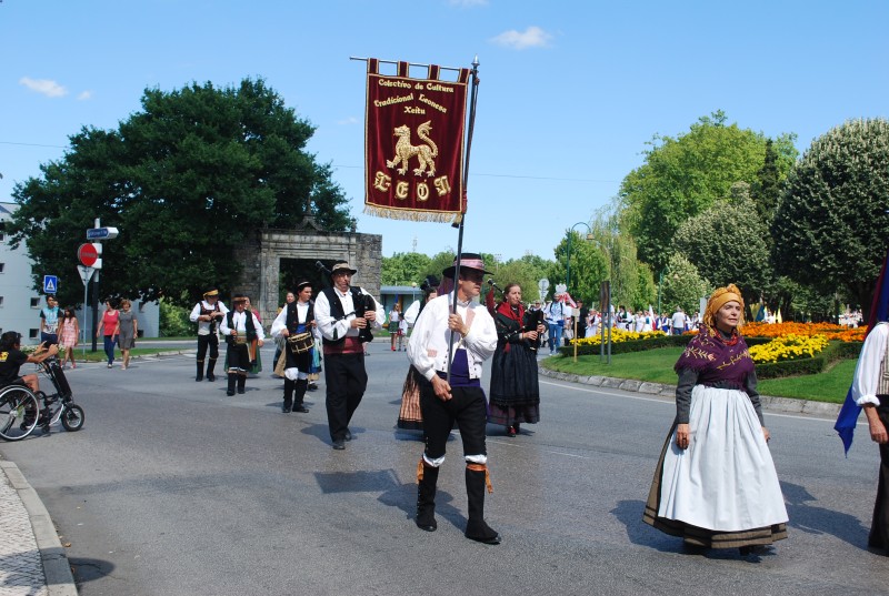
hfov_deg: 49.5
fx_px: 965
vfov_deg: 34.4
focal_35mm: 39
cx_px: 444
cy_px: 298
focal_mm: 26
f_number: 7.1
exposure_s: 1/200
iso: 100
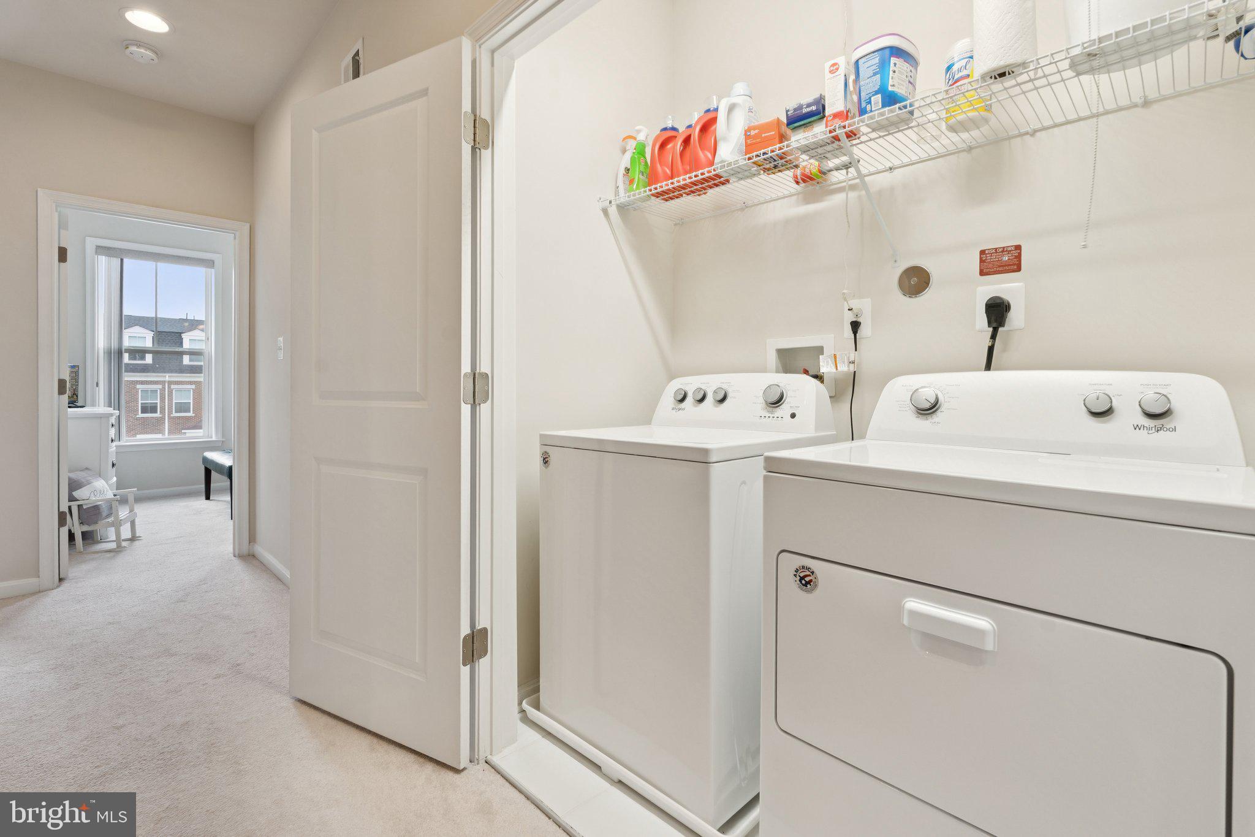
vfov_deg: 72.0
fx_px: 575
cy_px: 418
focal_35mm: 16
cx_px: 628
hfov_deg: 95.0
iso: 200
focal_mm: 16.5
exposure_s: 1/25
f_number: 7.1
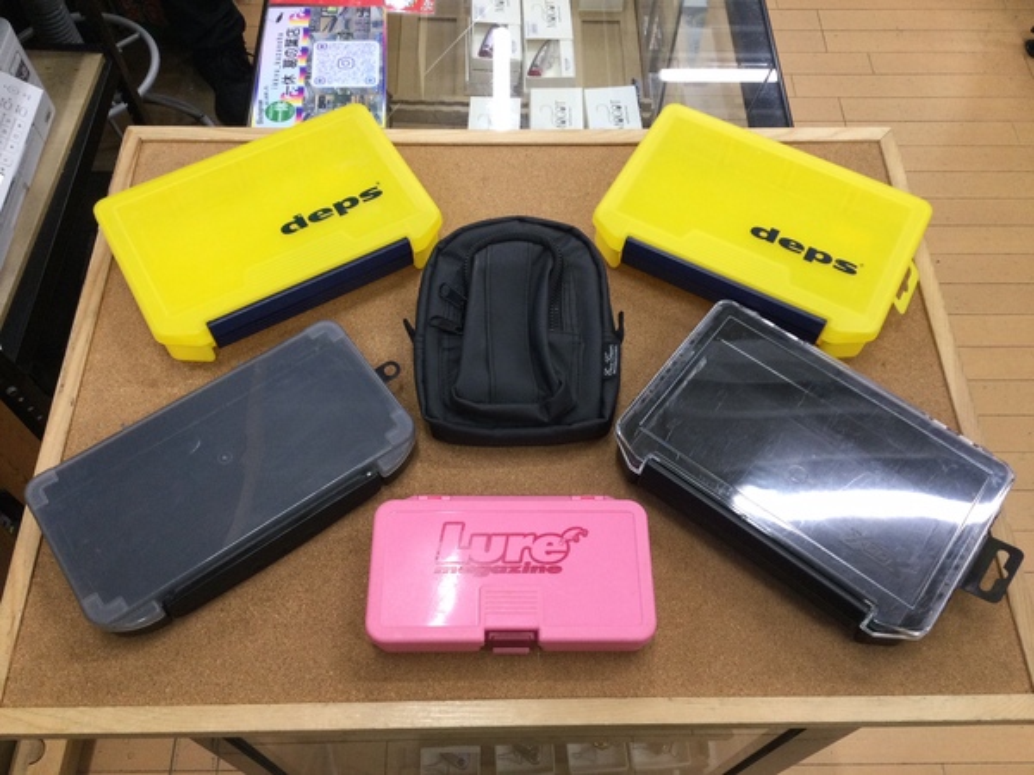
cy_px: 388
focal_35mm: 31
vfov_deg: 45.4
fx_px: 926
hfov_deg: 58.4
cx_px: 517
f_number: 2.4
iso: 32
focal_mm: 3.3
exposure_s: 1/30
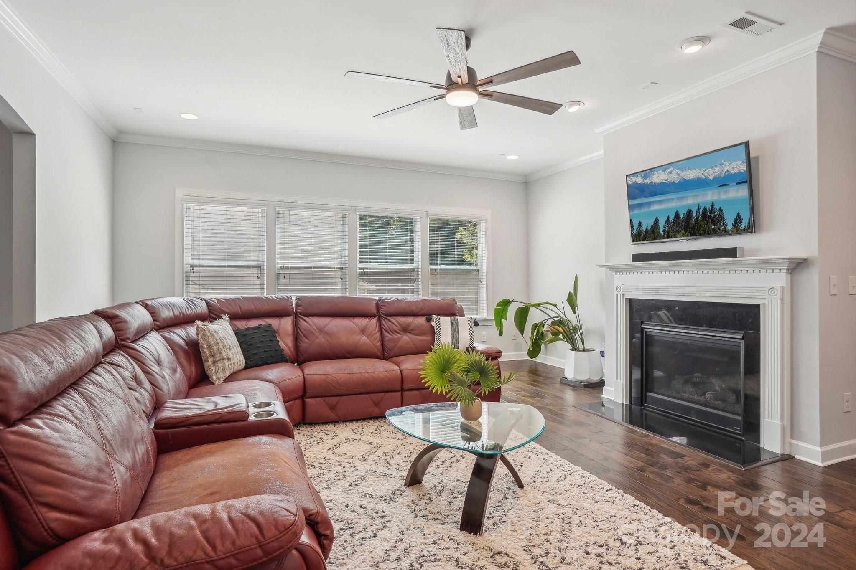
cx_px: 428
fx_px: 428
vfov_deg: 67.4
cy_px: 285
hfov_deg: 90.0
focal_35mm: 18
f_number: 7.1
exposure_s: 1/125
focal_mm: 18
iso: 400
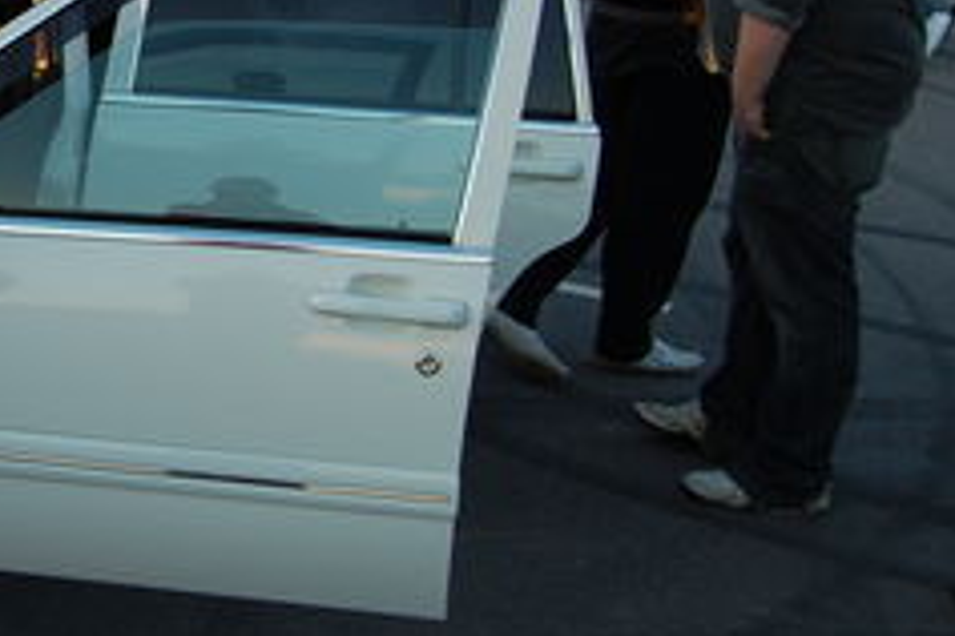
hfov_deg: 24.9
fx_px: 1936
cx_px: -197
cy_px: 32
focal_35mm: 73
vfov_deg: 18.3
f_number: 6.3
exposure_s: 1/160
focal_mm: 18
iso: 200
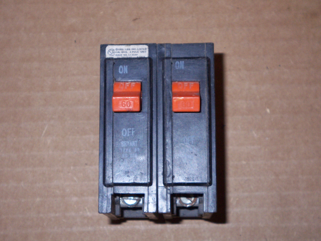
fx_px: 872
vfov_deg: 15.7
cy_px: 120
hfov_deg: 20.9
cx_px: 160
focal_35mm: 94
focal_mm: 15.4
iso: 125
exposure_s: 1/100
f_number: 4.3
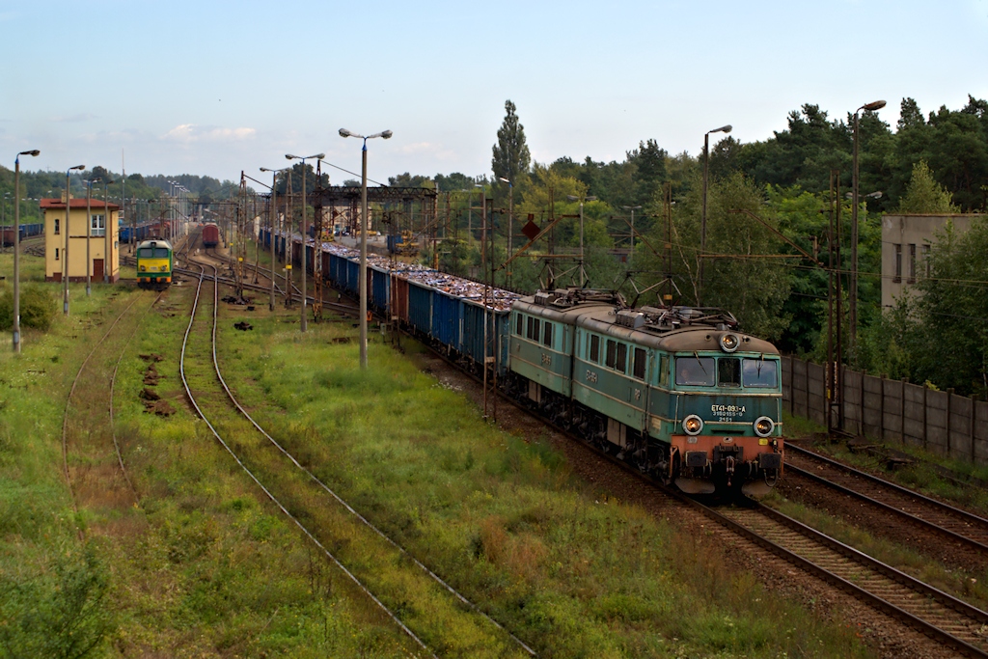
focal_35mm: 82
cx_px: 494
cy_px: 330
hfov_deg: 24.6
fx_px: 2264
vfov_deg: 16.6
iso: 200
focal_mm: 55
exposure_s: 1/400
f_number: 8
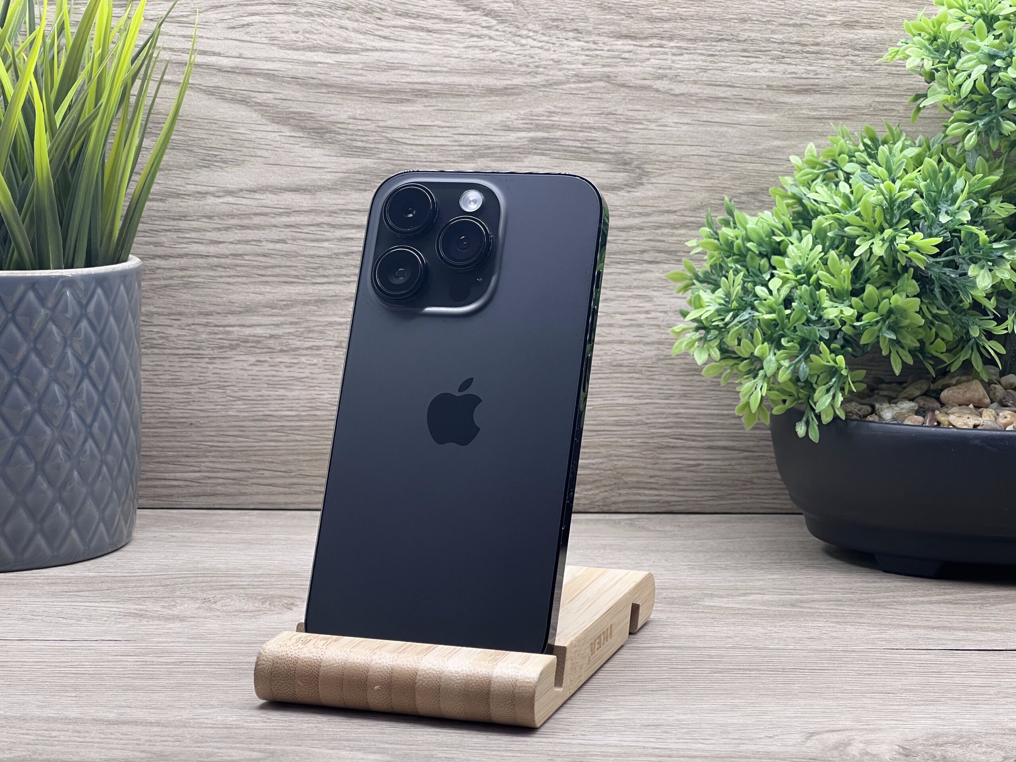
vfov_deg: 19.1
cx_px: 508
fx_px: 2260
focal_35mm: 77
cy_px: 381
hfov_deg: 25.3
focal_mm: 9
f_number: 2.8
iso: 160
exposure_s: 1/100
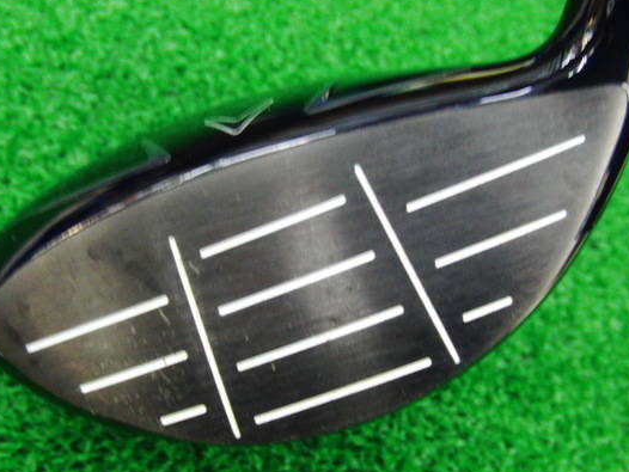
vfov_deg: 32.2
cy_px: 250
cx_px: 329
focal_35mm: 45
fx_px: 818
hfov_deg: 42.0
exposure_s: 1/20
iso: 400
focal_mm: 6.42
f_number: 3.6
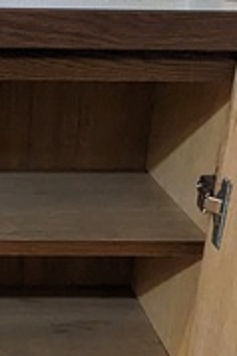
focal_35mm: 78
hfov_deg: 17.0
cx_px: -17
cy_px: 461
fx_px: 772
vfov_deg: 23.1
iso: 669
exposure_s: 1/40
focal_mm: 1.83
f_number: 2.2
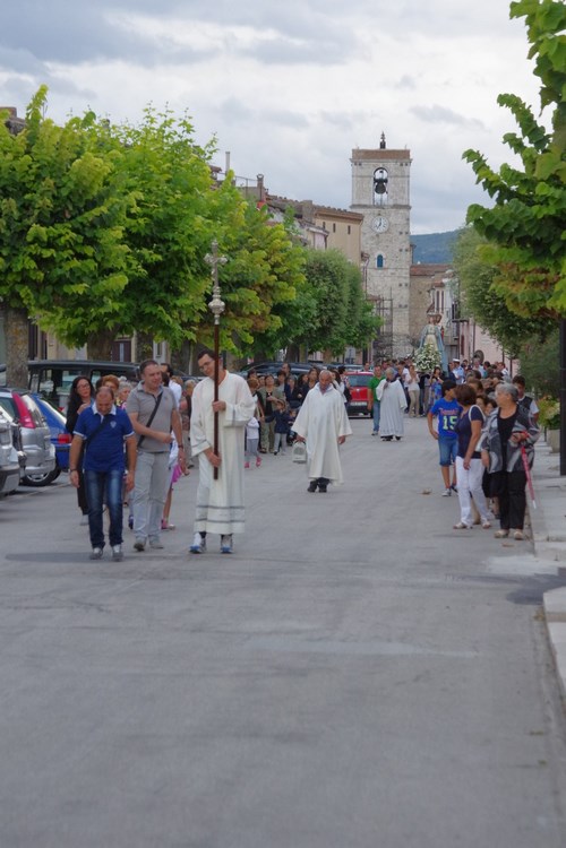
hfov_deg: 10.8
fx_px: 2995
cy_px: 424
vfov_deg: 16.1
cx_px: 283
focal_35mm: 127
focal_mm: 85
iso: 1600
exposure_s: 1/250
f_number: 8
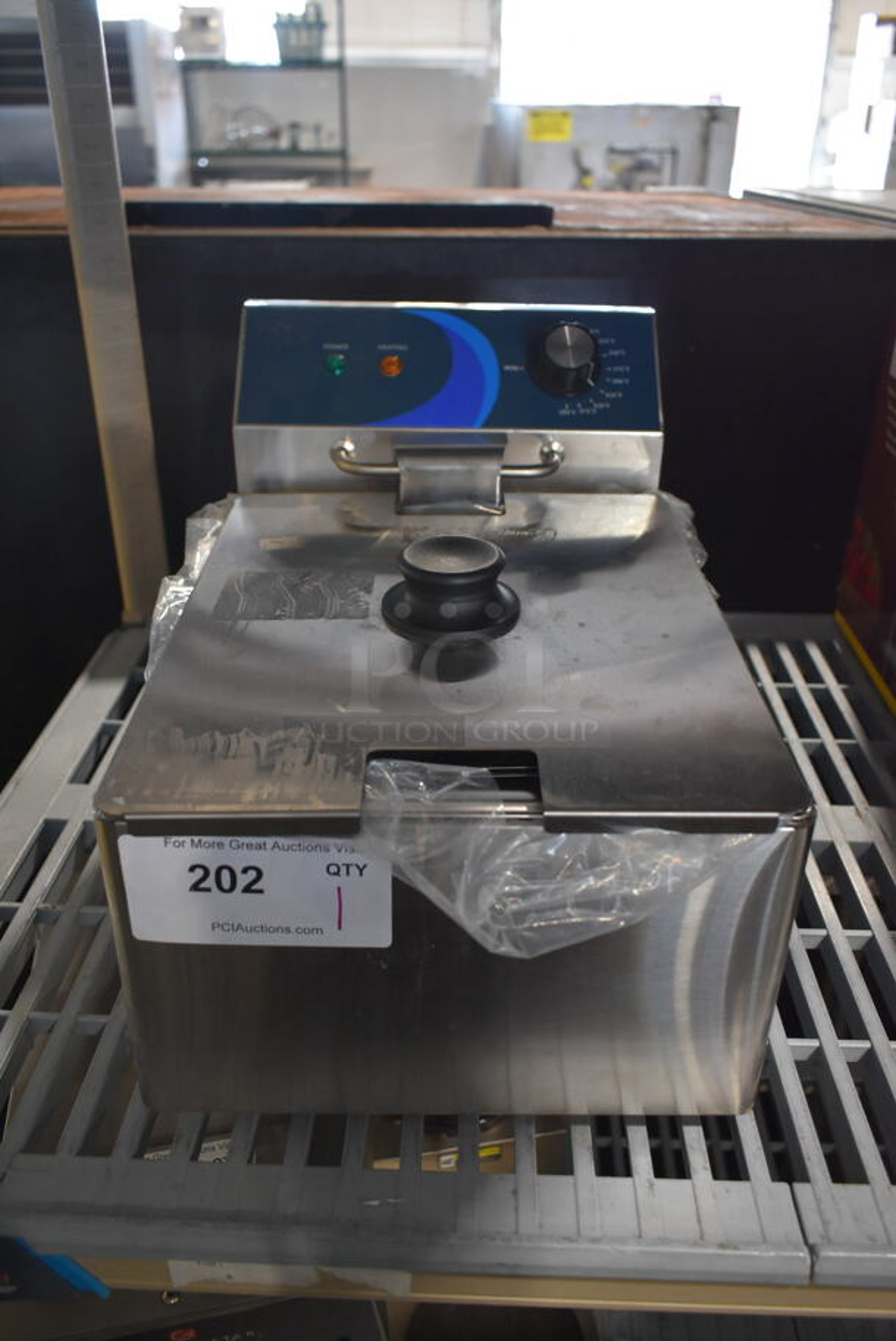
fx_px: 1118
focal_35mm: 30
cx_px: 448
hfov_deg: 43.7
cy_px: 670
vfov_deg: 61.9
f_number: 4
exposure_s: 1/60
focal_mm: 20
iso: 1100
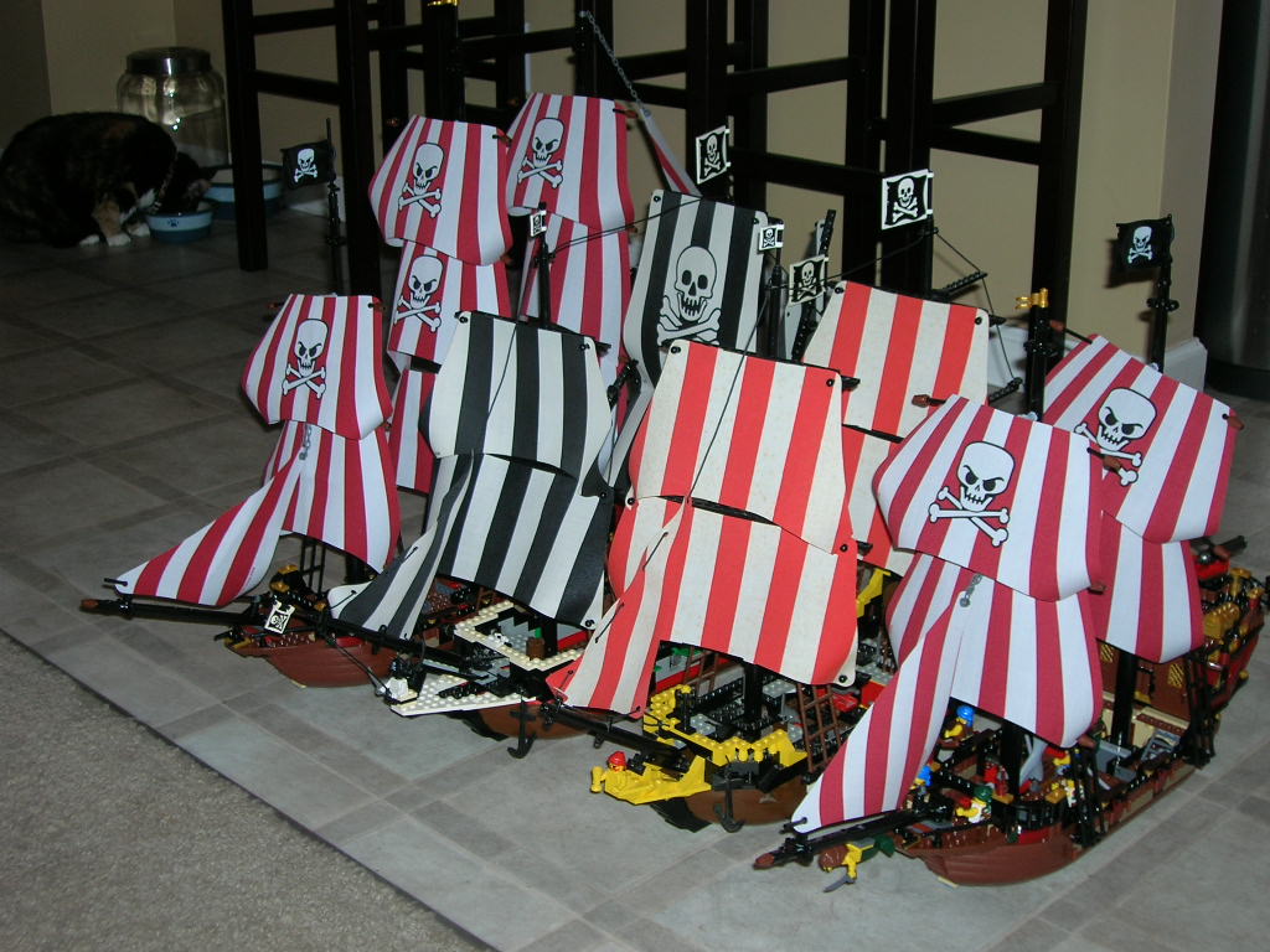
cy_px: 476
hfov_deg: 41.2
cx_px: 635
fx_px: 1688
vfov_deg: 31.5
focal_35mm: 46
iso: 50
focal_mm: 7.7
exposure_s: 1/60.1
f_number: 3.2
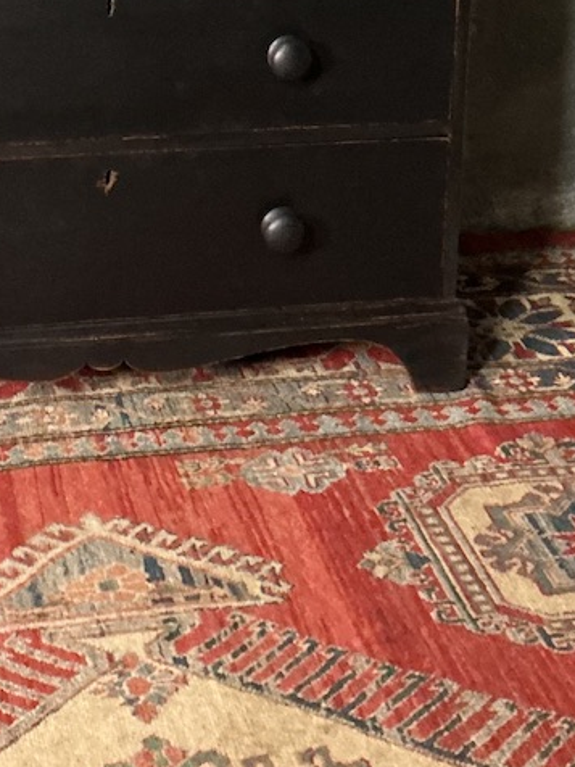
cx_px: 182
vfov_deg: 22.4
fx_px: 1728
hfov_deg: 18.8
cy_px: -226
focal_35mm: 78
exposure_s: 1/33
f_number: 1.8
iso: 250
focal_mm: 3
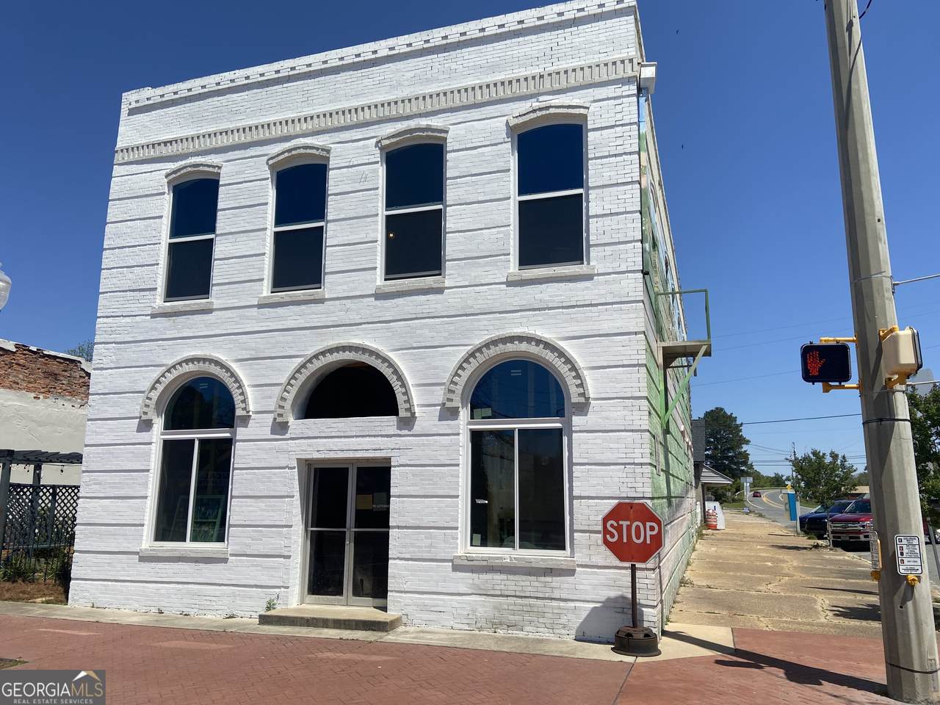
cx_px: 470
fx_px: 706
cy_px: 352
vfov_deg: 53.1
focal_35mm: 26
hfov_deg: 67.3
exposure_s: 1/5495
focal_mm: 4.25
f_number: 1.8
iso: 32
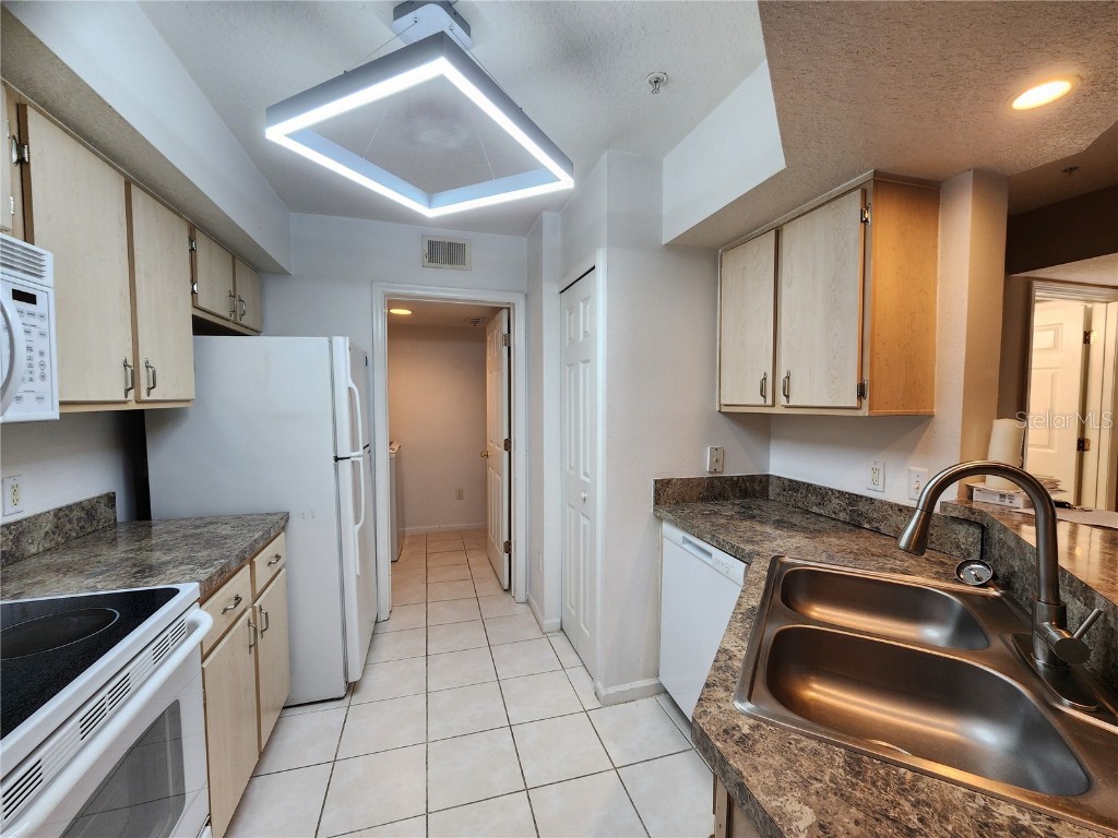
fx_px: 420
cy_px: 419
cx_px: 559
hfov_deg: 106.2
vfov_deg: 89.9
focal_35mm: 13
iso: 125
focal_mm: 2.2
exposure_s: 1/60
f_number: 2.2
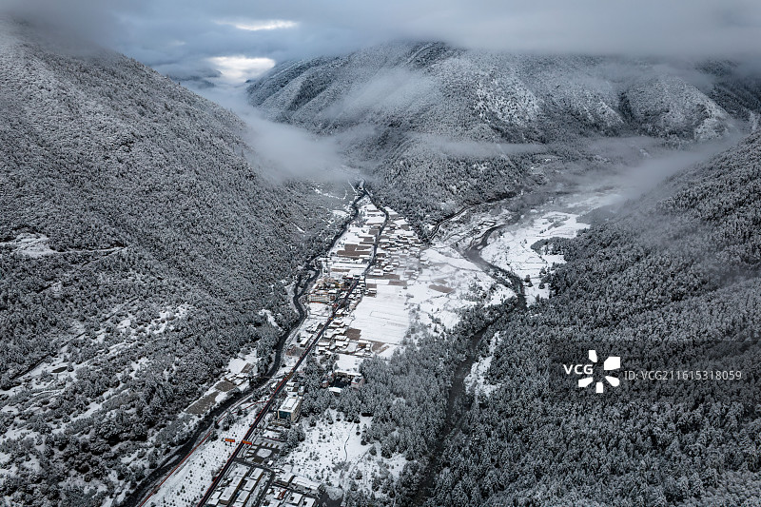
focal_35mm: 22
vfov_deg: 57.2
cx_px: 380
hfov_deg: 78.6
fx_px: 465
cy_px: 254
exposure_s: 1/640
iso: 100
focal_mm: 8.38
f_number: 2.8
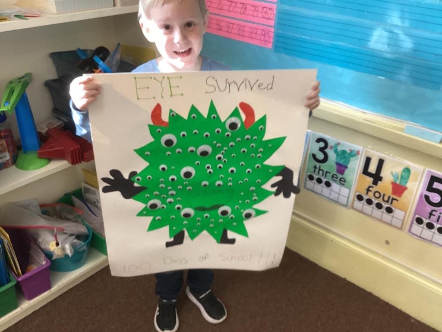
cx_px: 221
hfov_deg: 58.4
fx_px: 396
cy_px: 166
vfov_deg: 45.4
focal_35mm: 31
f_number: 2.4
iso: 250
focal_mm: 3.3
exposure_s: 1/60
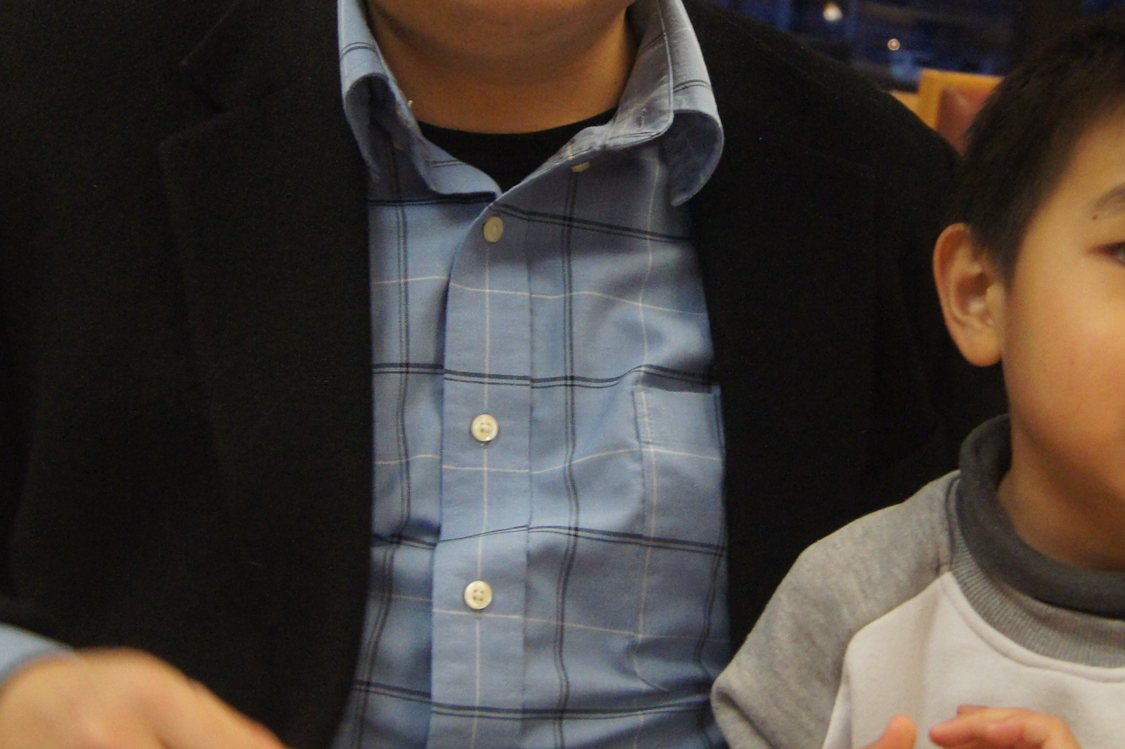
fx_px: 1936
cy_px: 242
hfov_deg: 32.3
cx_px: 679
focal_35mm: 62
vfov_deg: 21.8
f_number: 4
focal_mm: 20
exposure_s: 1/60
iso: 1600
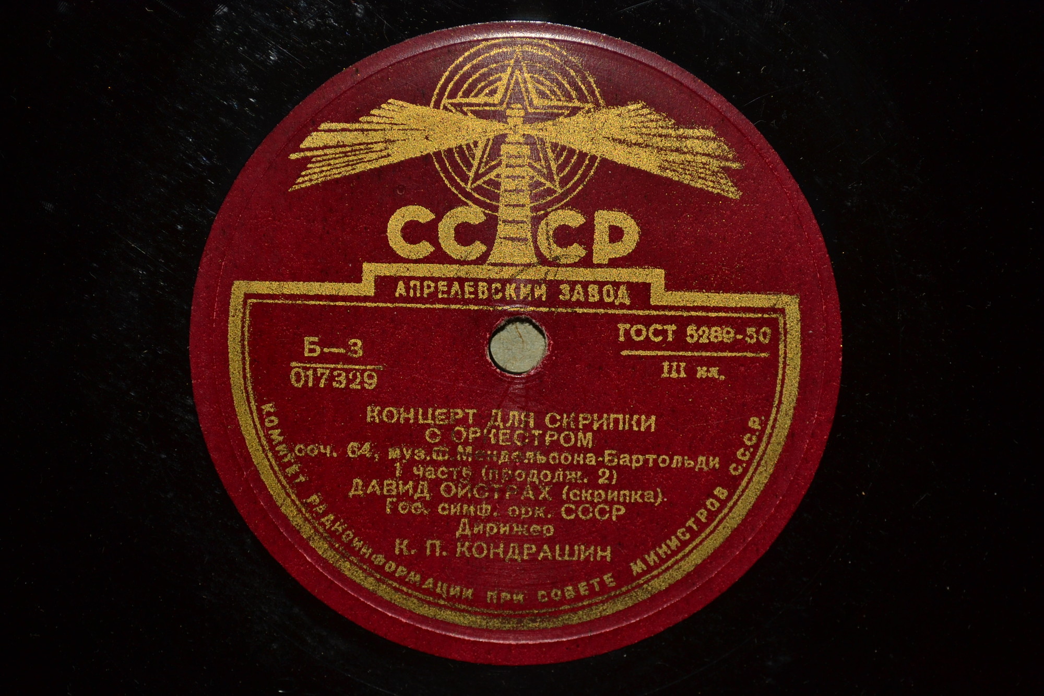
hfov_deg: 24.6
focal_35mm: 82
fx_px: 2392
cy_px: 348
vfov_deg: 16.6
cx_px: 522
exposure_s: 1/200
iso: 100
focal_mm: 55
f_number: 5.6
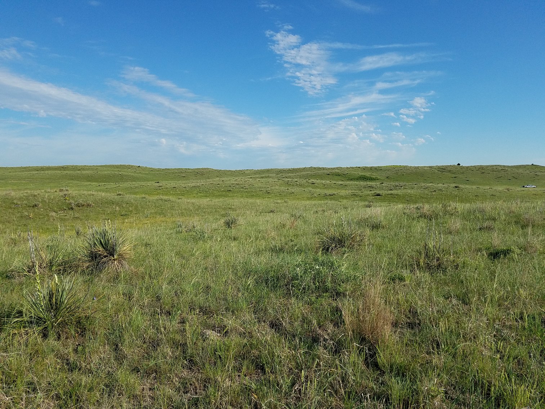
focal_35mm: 26
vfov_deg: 53.1
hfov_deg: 67.3
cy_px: 204
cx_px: 272
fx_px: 409
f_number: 1.7
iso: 50
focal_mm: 4.2
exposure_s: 1/3248
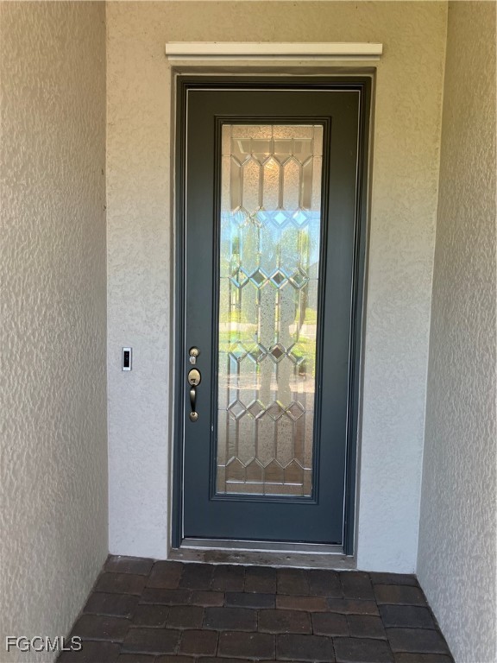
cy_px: 332
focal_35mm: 28
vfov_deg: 63.4
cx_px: 248
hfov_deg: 49.7
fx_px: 536
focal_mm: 3.99
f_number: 1.8
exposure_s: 1/120
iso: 80
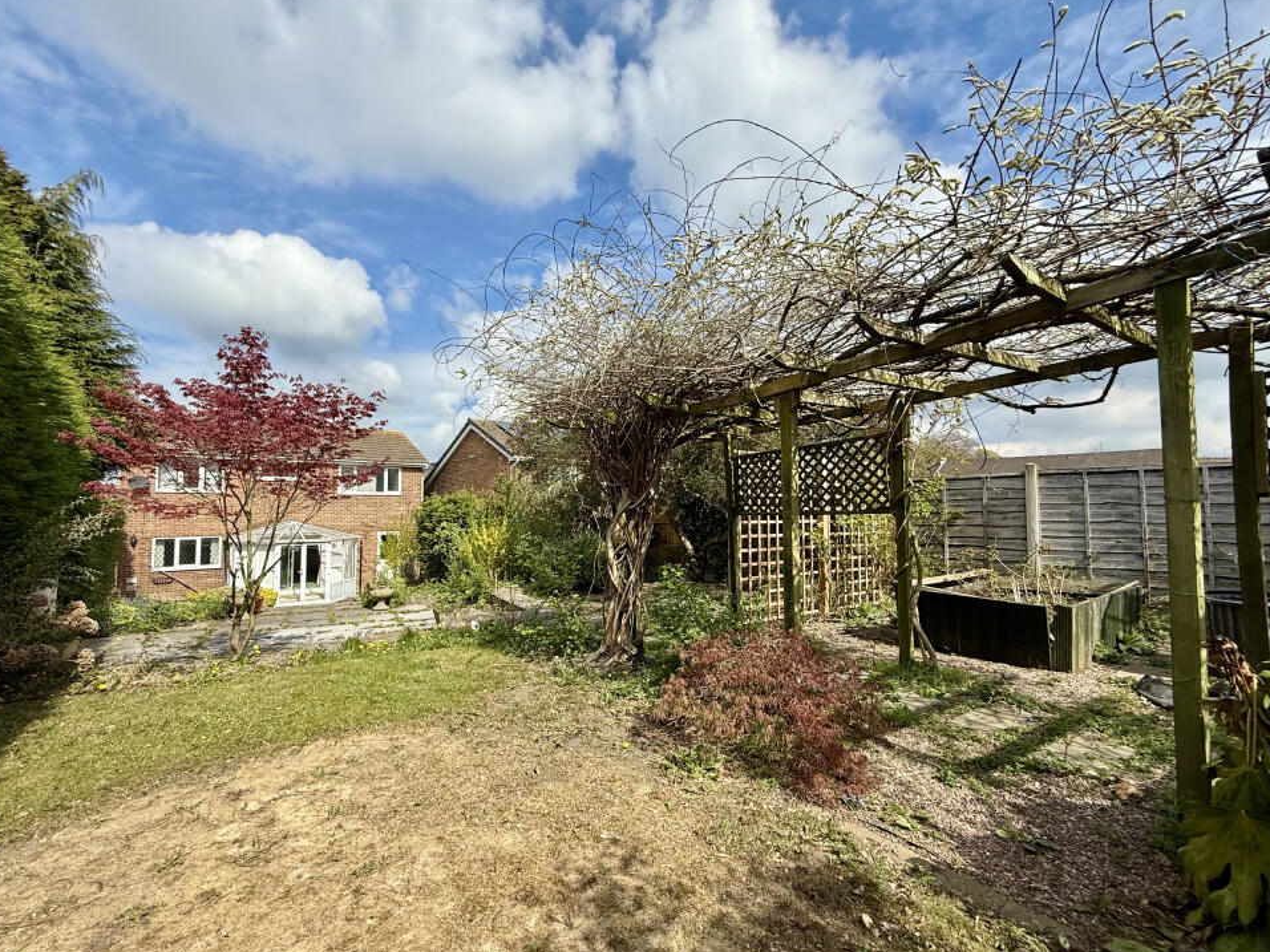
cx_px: 600
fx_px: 550
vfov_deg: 81.7
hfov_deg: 98.1
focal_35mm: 15
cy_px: 481
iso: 50
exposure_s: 1/1848
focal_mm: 2.22
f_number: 2.2
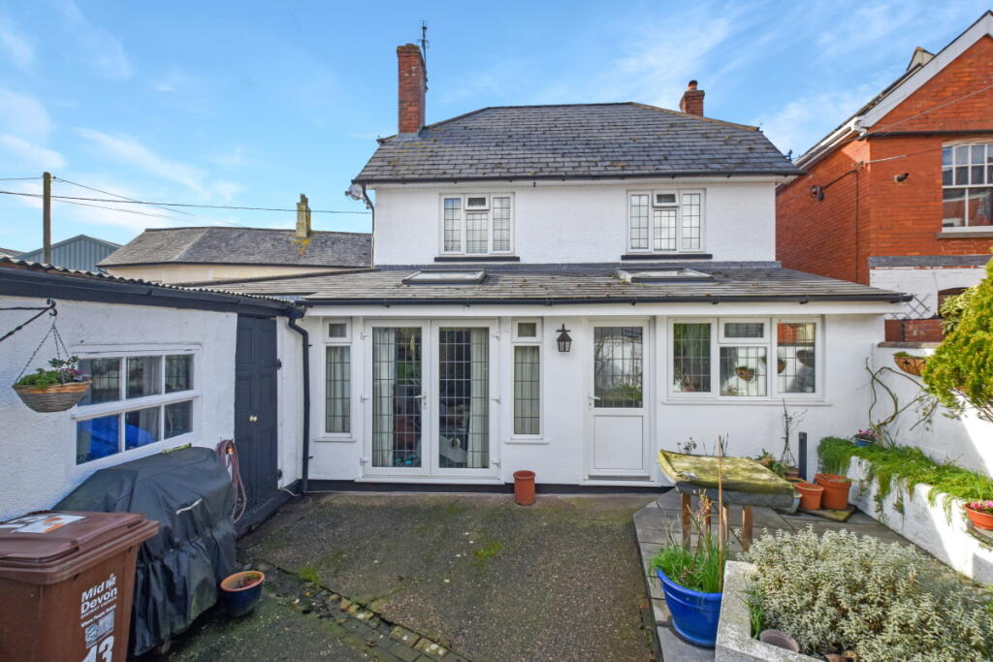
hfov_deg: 100.4
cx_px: 496
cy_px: 331
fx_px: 414
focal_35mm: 15
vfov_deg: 77.3
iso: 200
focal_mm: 10
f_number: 8
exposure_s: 1/250
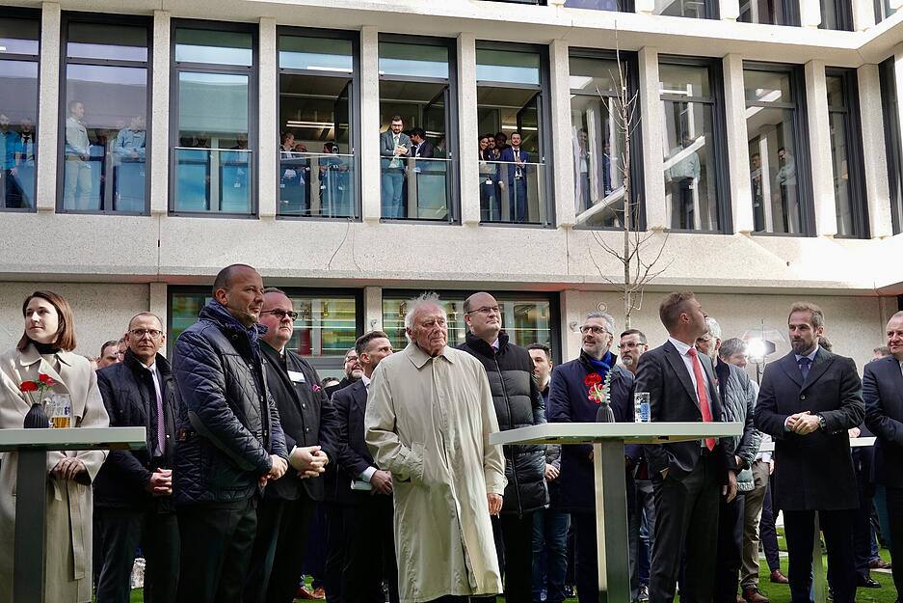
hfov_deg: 42.7
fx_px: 1154
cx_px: 452
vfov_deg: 29.3
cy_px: 302
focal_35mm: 46
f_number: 4
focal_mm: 17.19
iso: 100
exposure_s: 1/125
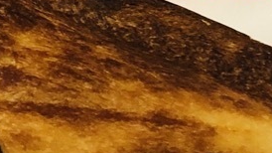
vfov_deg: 5.2
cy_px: -135
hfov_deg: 9.1
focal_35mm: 228
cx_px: -187
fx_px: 1644
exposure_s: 1/24
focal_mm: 3.99
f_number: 1.8
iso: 40
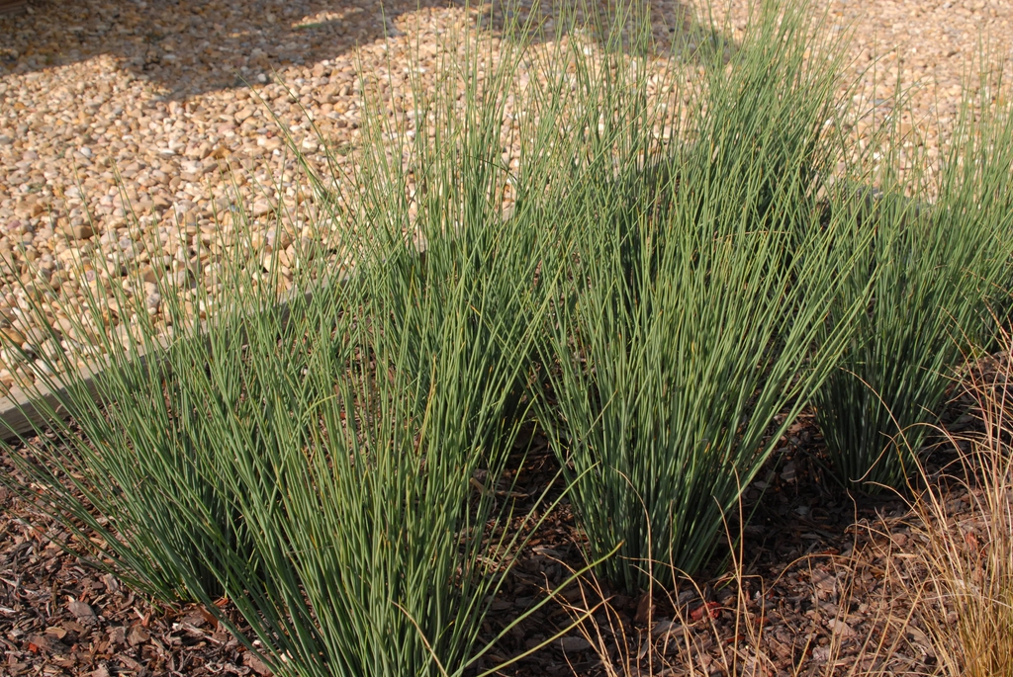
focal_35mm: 42
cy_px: 338
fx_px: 1183
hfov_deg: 46.4
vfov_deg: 32.0
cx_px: 506
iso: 400
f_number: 9
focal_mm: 28
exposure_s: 1/320
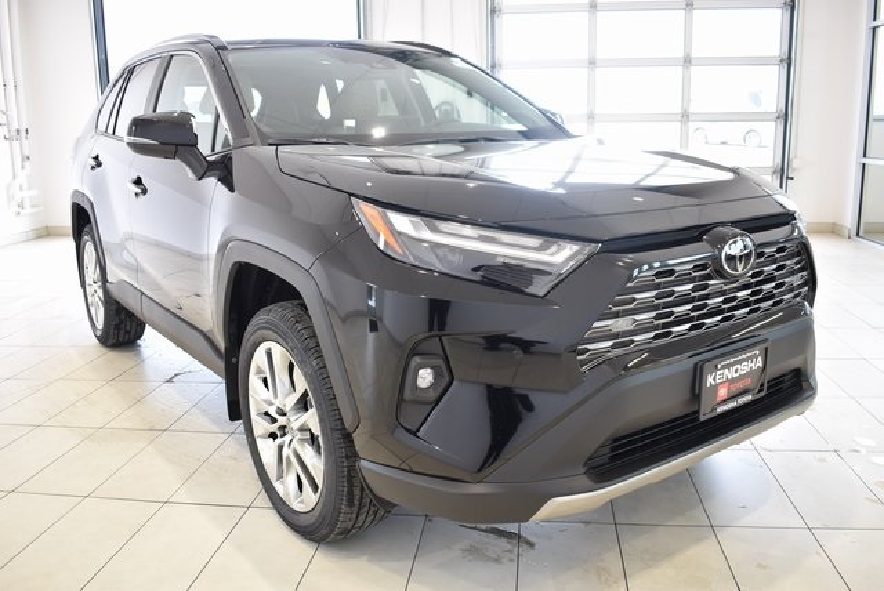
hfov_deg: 61.9
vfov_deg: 43.7
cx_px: 442
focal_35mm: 30
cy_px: 296
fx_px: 737
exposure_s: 1/80
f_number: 4.5
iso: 400
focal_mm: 20
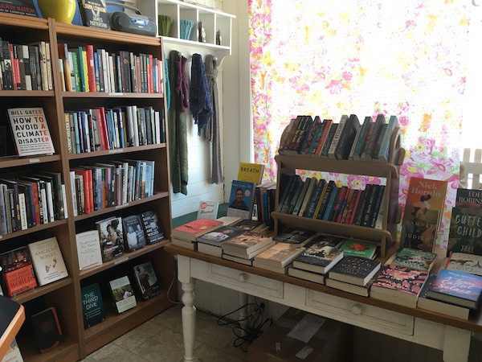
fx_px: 404
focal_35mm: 29
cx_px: 241
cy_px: 181
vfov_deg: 48.2
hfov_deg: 61.7
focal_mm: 4.15
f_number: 2.2
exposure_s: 1/30
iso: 25
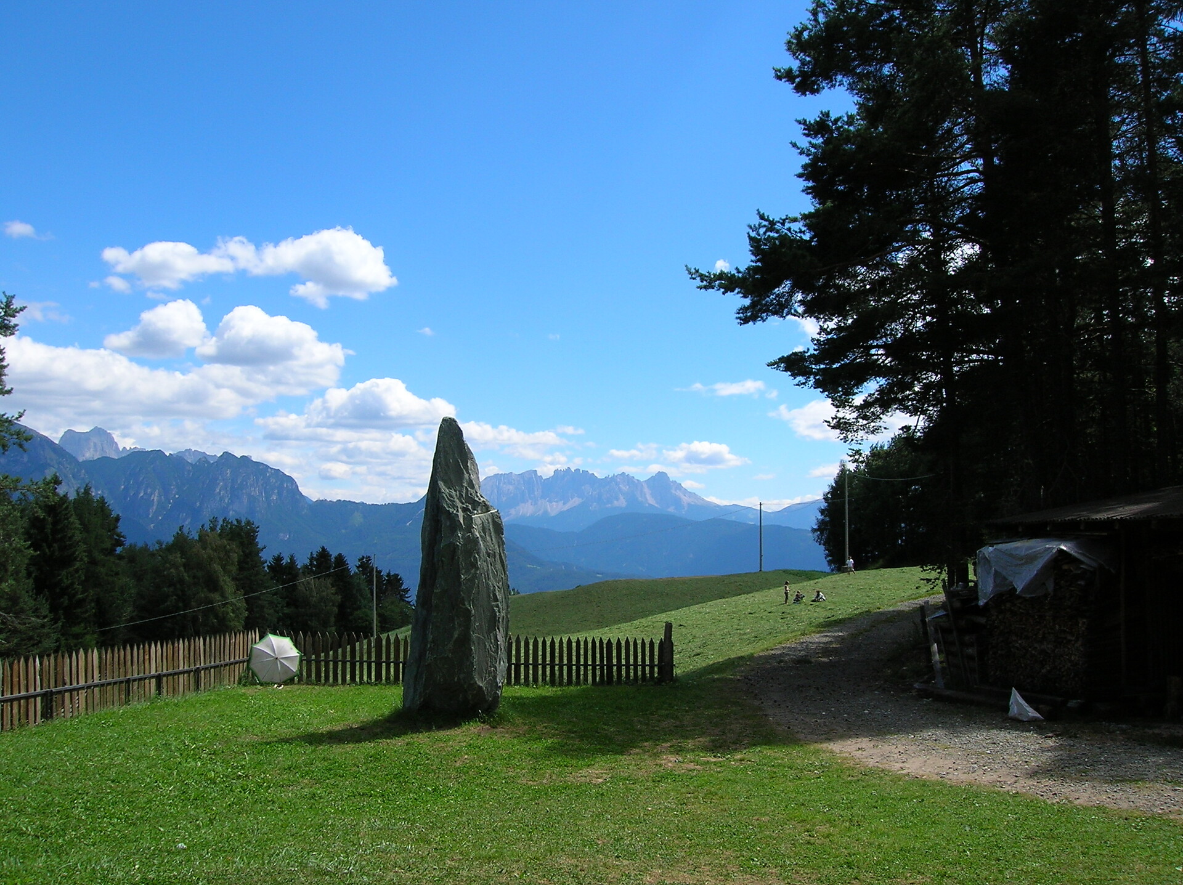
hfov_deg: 54.0
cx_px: 592
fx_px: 1161
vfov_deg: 41.7
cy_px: 442
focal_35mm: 34
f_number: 4.9
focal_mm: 5.7
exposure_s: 1/472
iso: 50
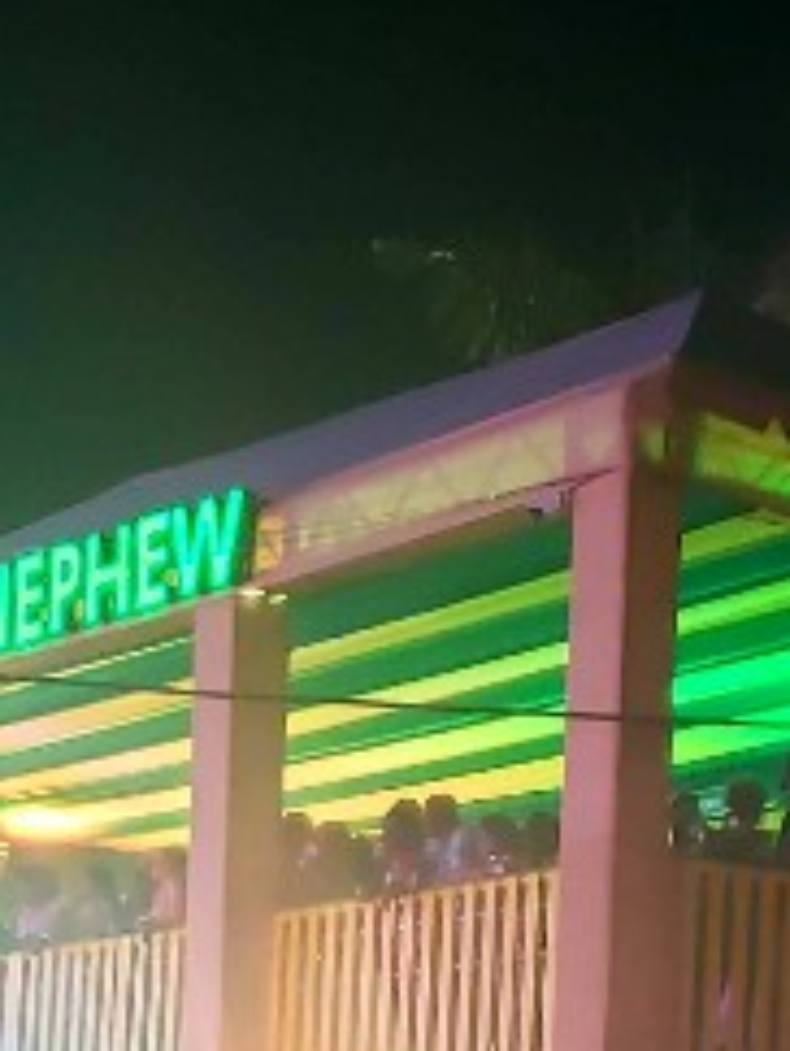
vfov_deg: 16.7
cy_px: 1416
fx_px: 3341
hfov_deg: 13.4
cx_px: 204
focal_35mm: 110
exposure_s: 1/15
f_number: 1.5
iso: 250
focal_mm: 4.3
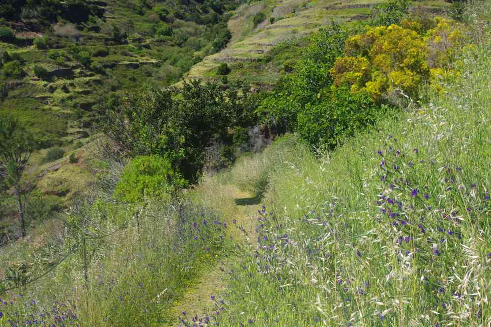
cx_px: 246
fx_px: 634
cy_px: 164
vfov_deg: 28.9
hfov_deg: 42.3
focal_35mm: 46
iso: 200
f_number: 11
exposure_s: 1/60
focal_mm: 31
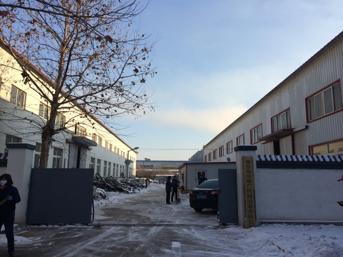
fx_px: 297
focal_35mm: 30
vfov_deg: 46.8
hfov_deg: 60.0
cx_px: 172
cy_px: 128
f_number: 2.2
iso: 32
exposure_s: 1/1520
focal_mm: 4.12
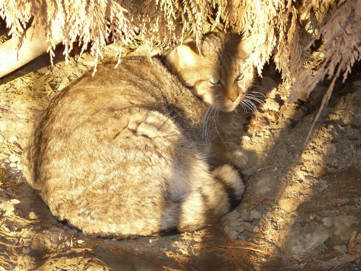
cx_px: 180
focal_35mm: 87
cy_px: 136
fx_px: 907
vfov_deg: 17.0
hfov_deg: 22.5
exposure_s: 1/125
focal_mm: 14.3
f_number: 4
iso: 100
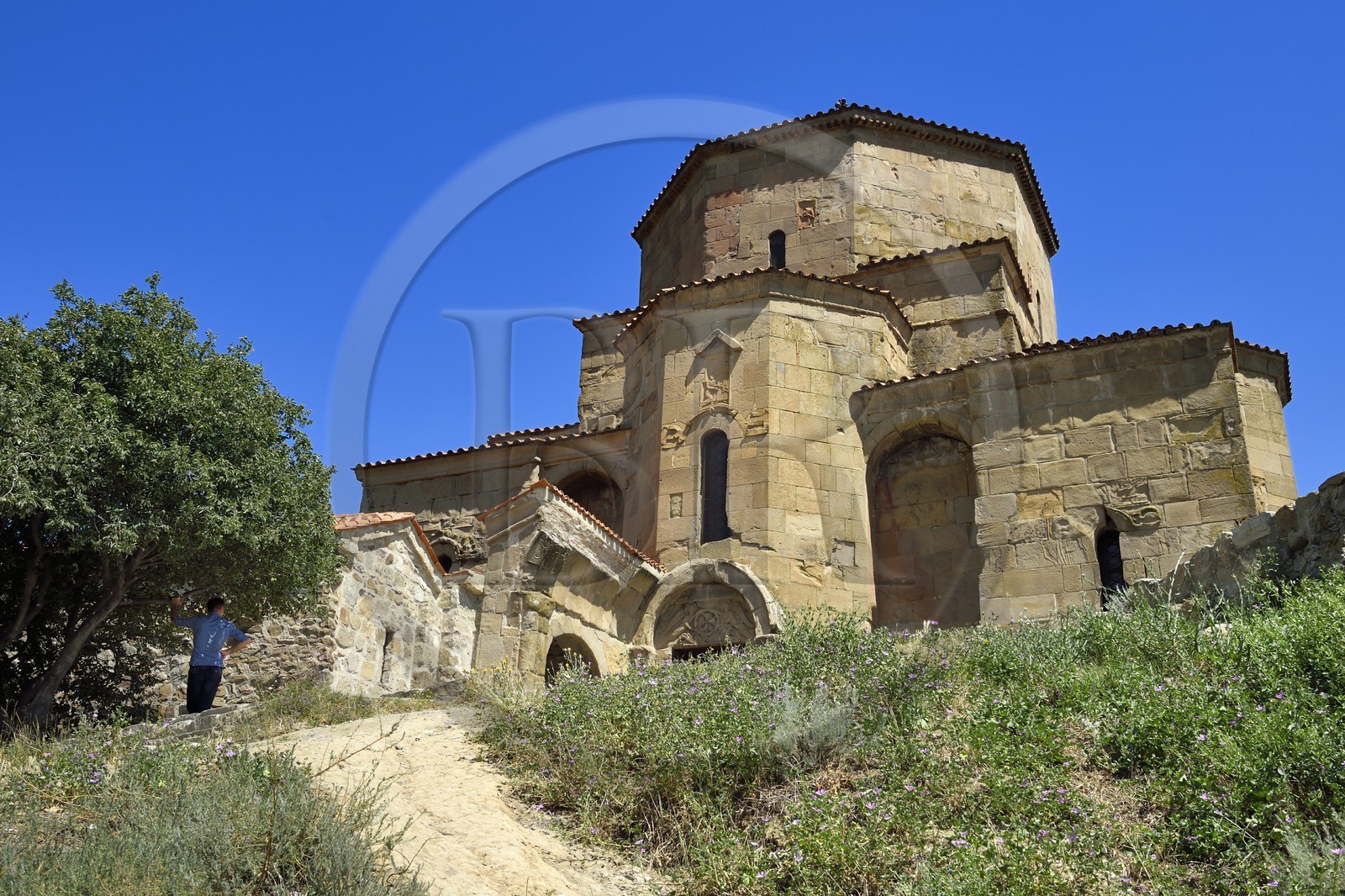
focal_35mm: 34
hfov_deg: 55.8
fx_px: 1270
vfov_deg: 38.9
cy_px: 448
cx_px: 672
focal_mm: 34
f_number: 11
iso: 200
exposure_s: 1/250
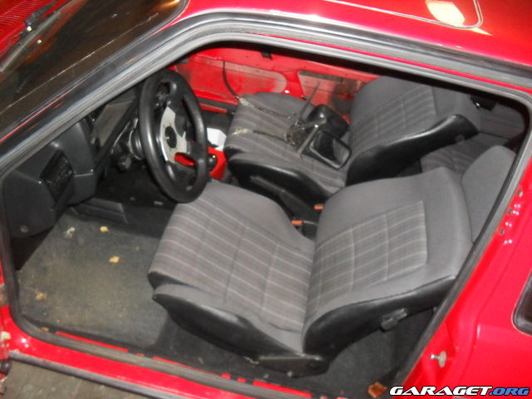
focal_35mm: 35
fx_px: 538
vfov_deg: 40.7
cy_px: 200
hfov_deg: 52.6
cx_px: 266
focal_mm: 6.3
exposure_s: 1/45
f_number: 3.2
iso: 400
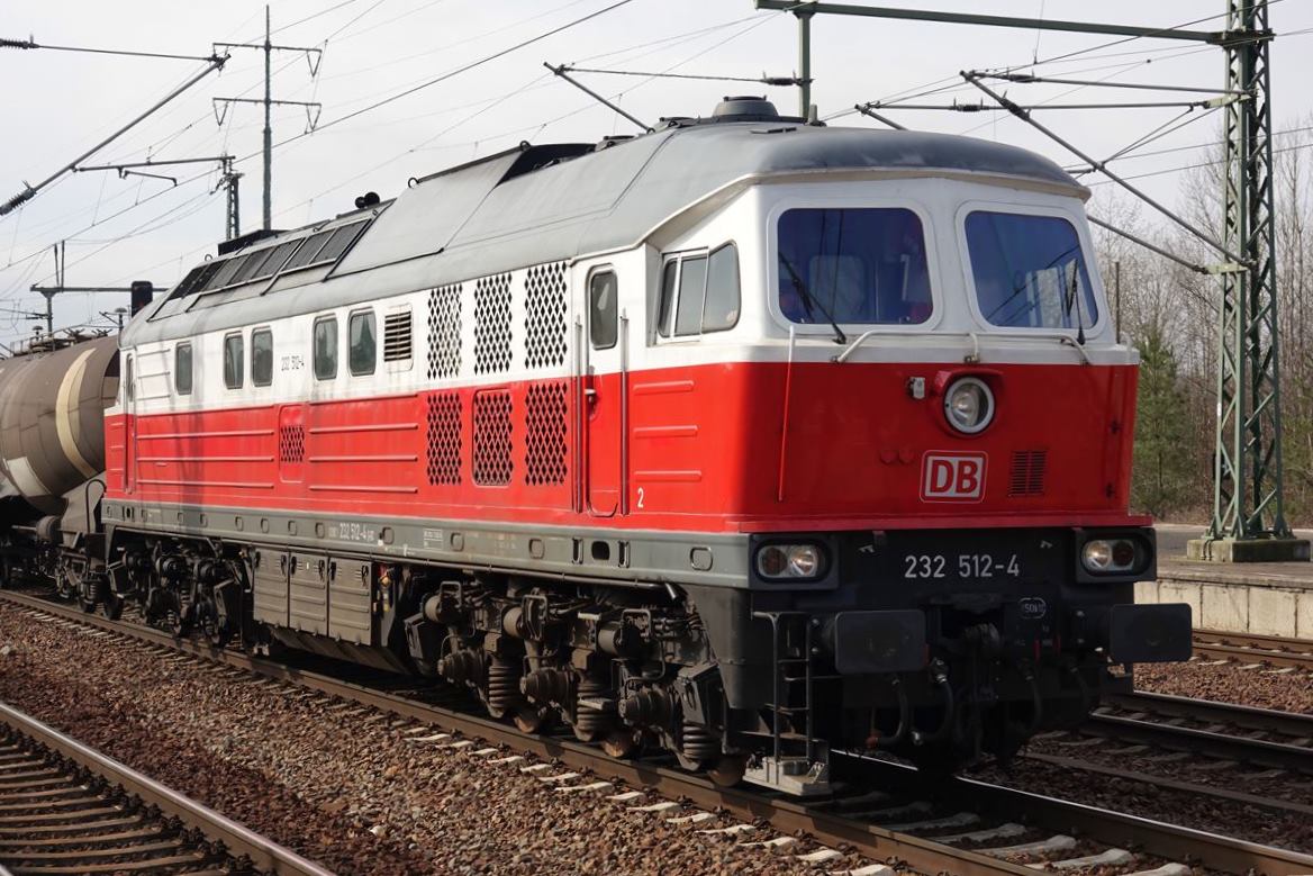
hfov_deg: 29.7
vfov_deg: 20.0
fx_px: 2480
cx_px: 656
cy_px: 438
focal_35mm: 68
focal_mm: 24.79
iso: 100
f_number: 4
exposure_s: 1/500
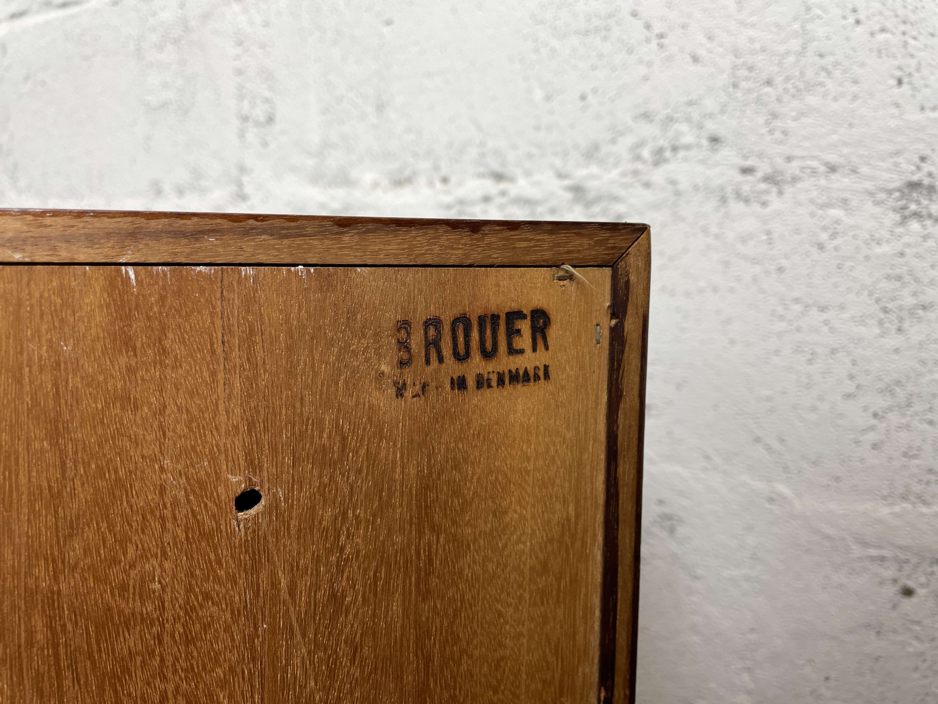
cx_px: 469
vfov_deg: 53.1
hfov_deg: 67.3
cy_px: 352
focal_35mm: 26
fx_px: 705
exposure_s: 1/100
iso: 64
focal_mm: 4.2
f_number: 1.6
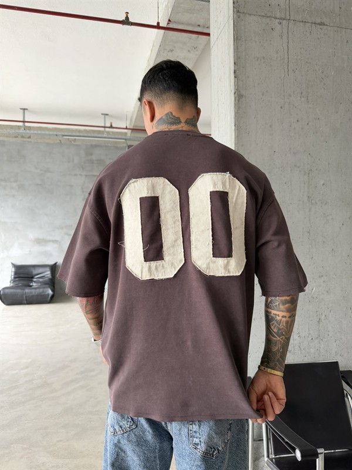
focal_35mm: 24
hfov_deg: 56.8
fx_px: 325
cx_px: 176
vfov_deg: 71.6
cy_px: 235
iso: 200
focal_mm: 6.76
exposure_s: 1/121
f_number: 1.78
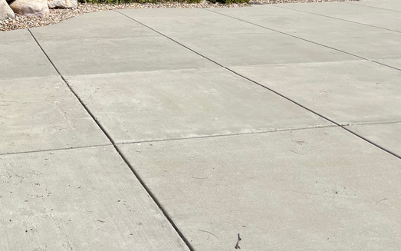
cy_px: -43
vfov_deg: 22.3
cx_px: 90
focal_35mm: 54
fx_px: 590
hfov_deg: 36.5
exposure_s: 1/4651
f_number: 1.6
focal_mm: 5.1
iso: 50
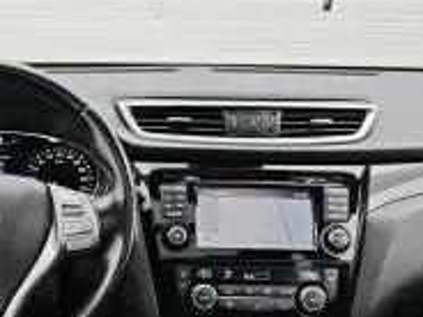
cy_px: 257
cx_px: 44
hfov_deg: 37.8
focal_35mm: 47
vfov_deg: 30.1
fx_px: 574
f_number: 2
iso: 100
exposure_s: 1/390
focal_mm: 6.83
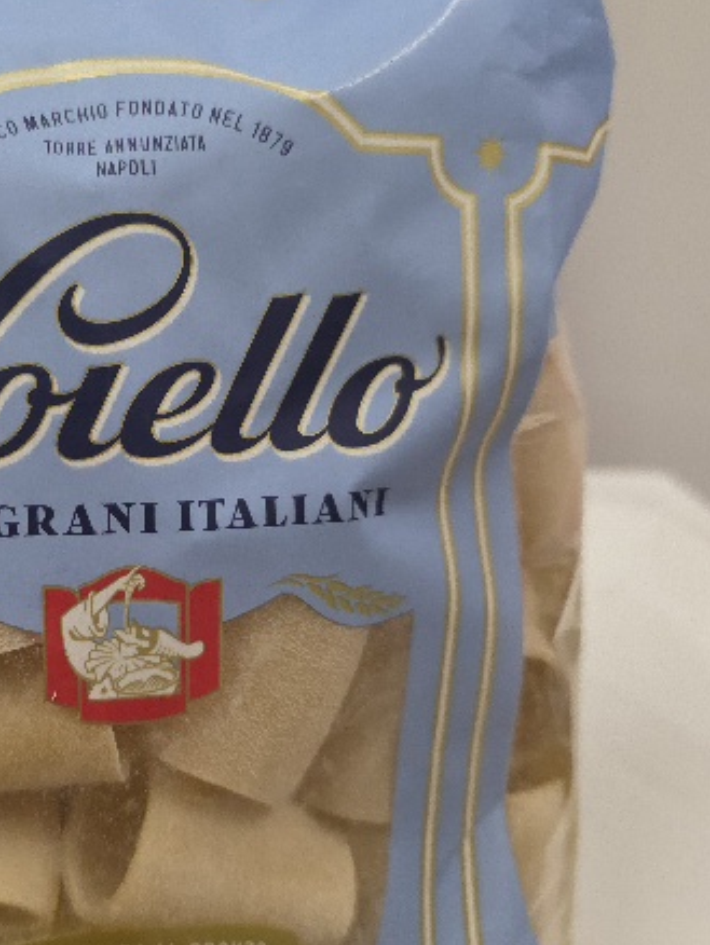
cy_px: 466
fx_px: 1147
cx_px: 108
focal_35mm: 42
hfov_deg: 33.1
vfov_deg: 44.8
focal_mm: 6.3
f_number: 1.7
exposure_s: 1/101
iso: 400
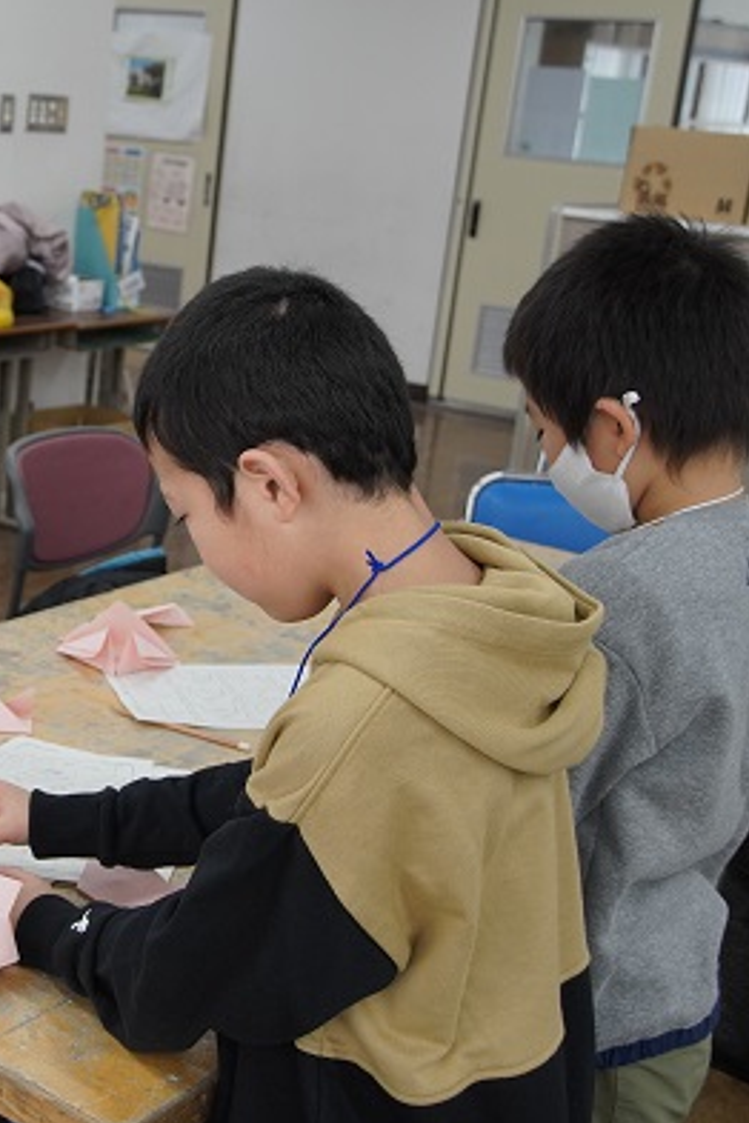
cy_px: 557
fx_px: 1716
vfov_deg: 36.2
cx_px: 11
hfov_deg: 23.6
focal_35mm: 55
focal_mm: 24
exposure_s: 1/160
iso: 800
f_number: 4
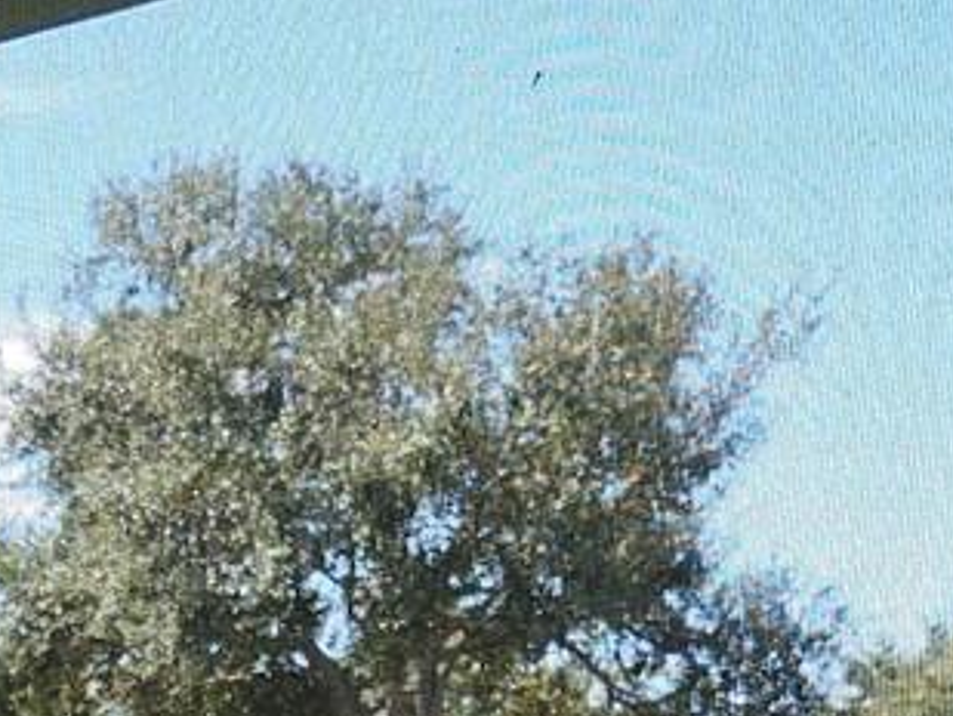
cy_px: 1799
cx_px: -386
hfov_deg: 15.5
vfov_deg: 10.5
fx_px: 3277
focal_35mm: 119
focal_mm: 5.4
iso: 25
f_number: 1.8
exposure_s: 1/323
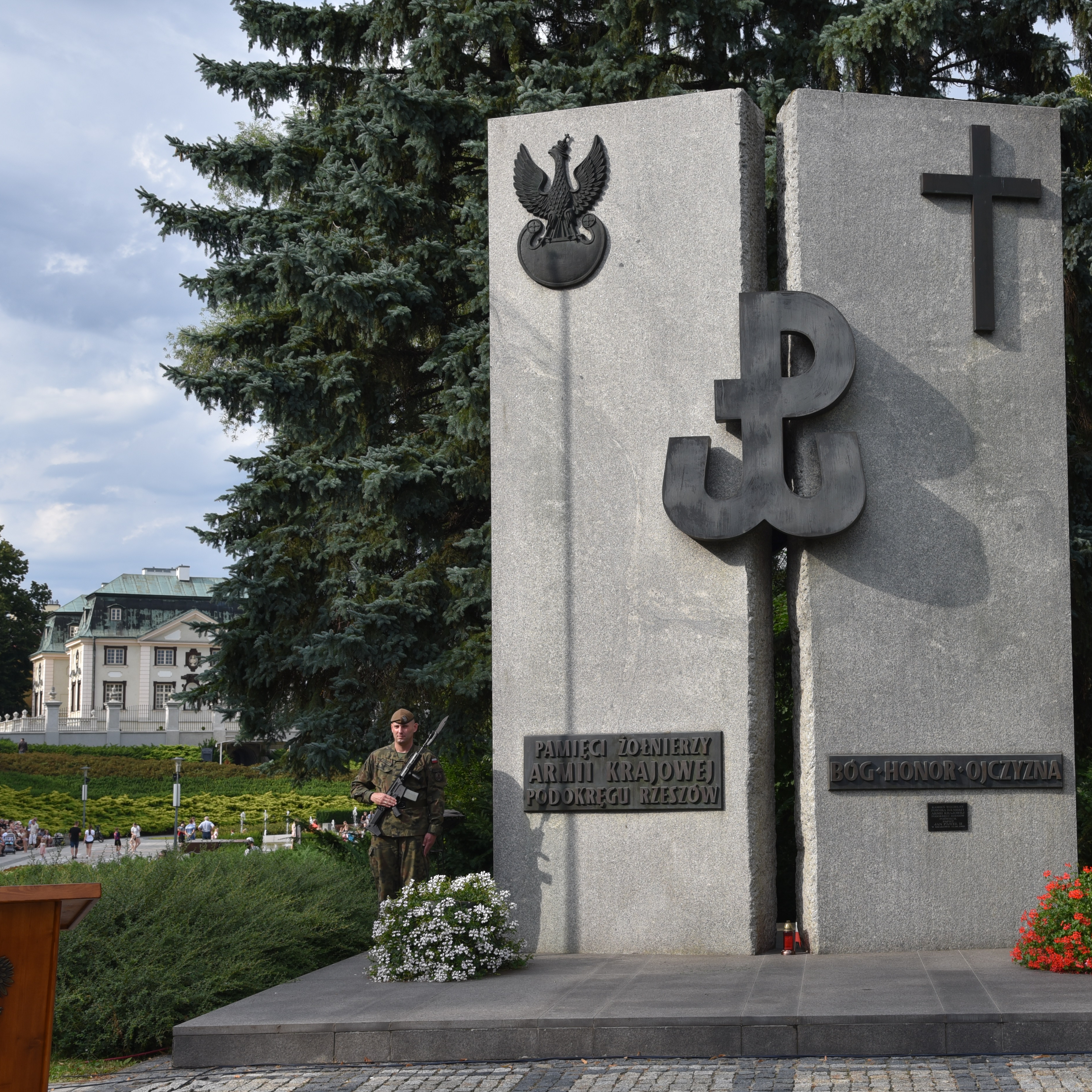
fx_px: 1856
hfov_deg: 32.3
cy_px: 572
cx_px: 792
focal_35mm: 52
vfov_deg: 32.8
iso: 200
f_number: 8
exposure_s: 1/320
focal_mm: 38
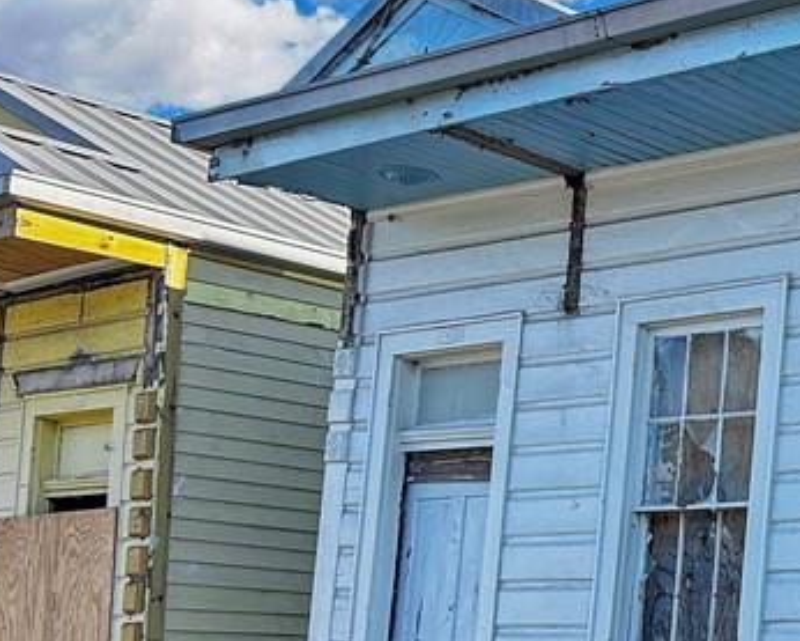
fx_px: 1776
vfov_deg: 20.2
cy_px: 500
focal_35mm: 75
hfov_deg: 21.8
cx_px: 1149
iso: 50
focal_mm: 5.7
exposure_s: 1/1800
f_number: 1.5
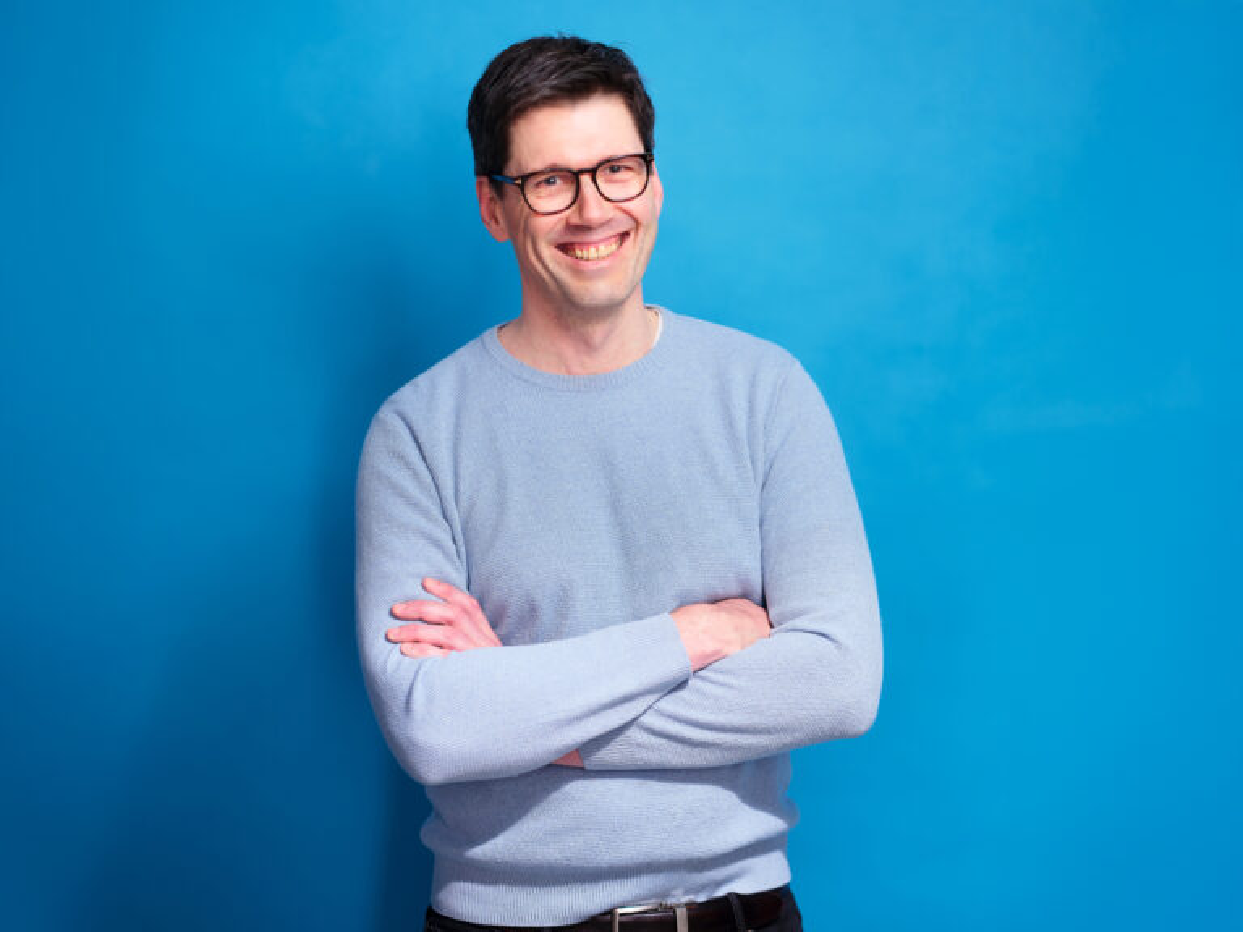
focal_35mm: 63
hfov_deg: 30.7
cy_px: 466
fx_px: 2262
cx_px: 622
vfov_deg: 23.3
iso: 250
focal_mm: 80
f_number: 2.2
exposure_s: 1/125
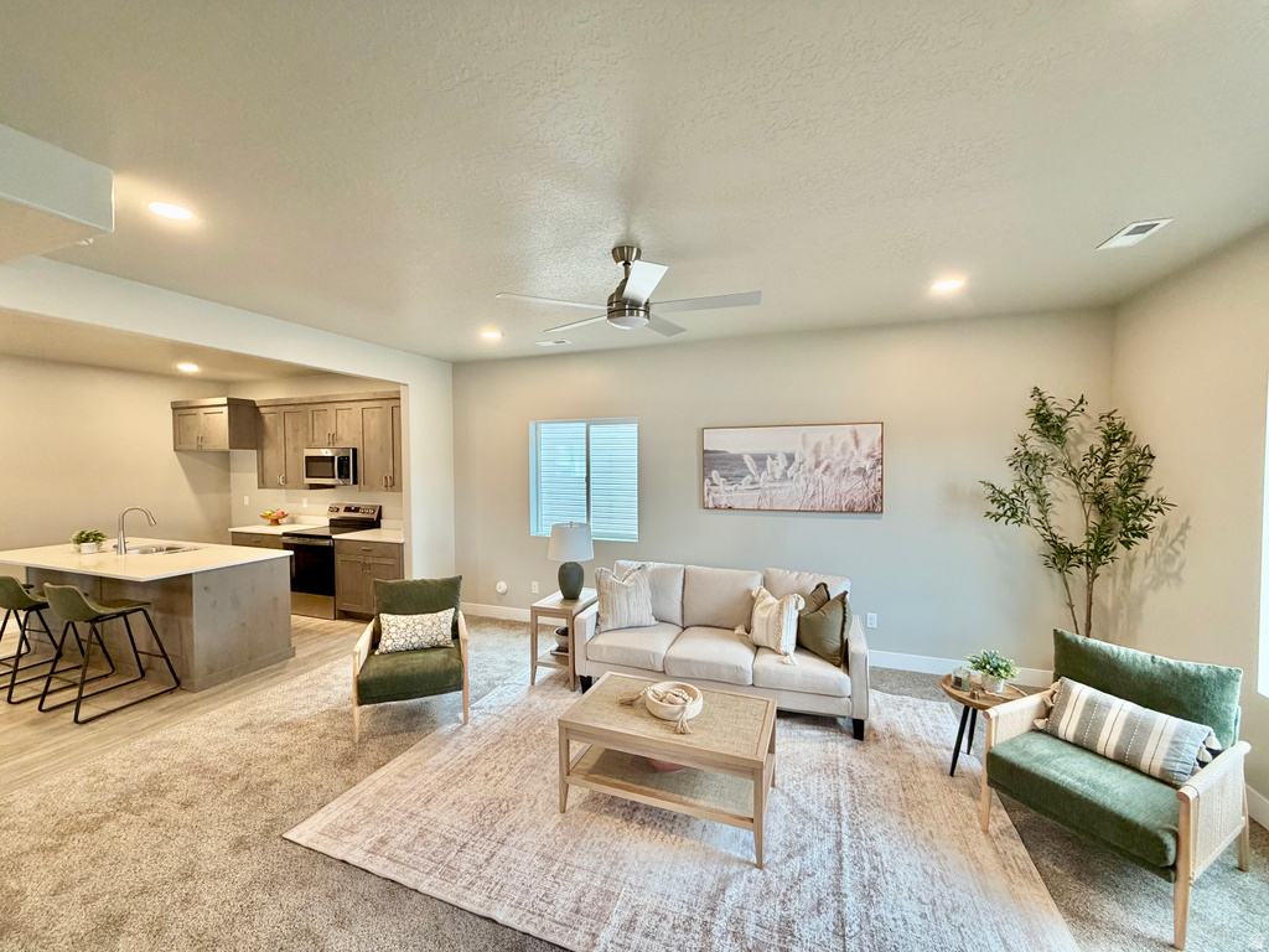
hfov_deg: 102.1
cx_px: 634
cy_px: 476
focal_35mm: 14
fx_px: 513
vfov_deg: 85.7
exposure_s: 1/120
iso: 250
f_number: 2.2
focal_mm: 2.22
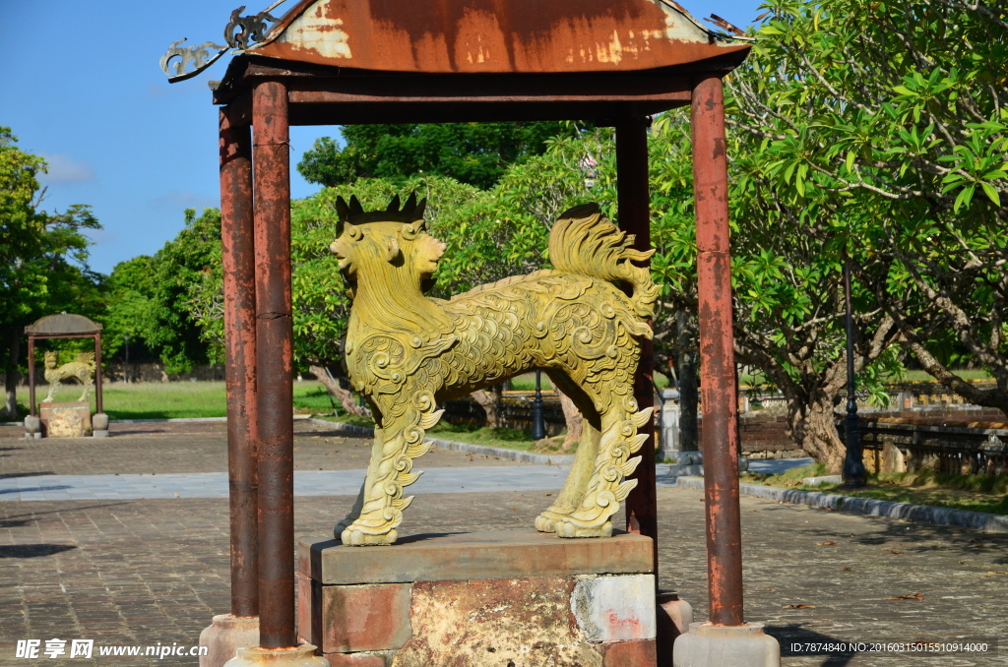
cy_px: 334
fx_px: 2347
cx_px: 504
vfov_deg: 16.2
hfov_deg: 24.2
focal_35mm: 84
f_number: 8
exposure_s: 1/1000
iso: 500
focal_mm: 56
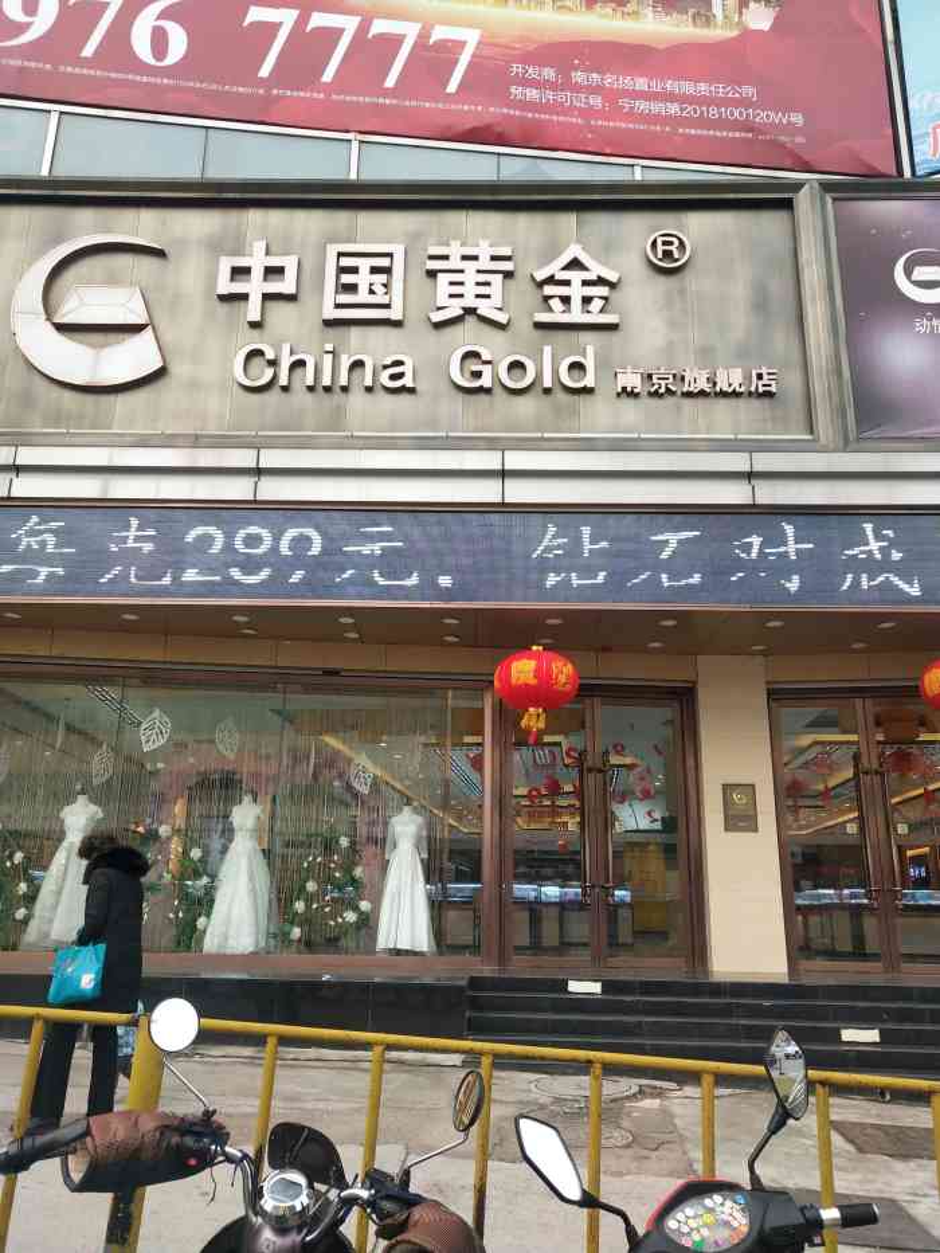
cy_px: 626
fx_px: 1086
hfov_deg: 46.8
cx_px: 470
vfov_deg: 60.0
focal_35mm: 30
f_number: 1.8
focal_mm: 3.95
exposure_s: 1/625
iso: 50
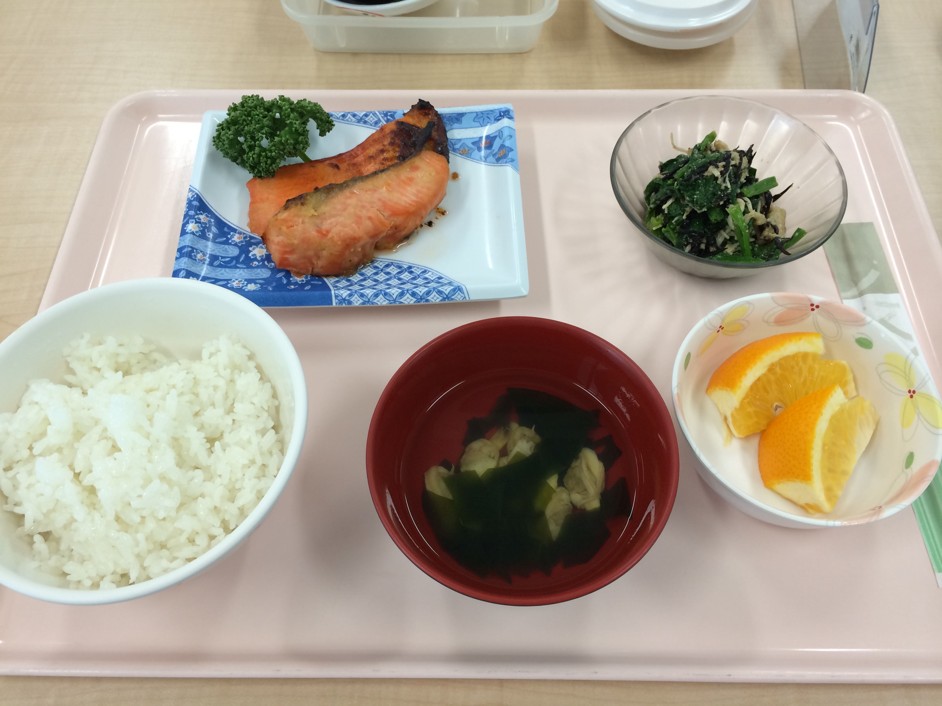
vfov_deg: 46.8
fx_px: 816
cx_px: 471
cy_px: 353
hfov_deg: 60.0
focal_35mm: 30
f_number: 2.2
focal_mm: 4.12
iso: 40
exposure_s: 1/40
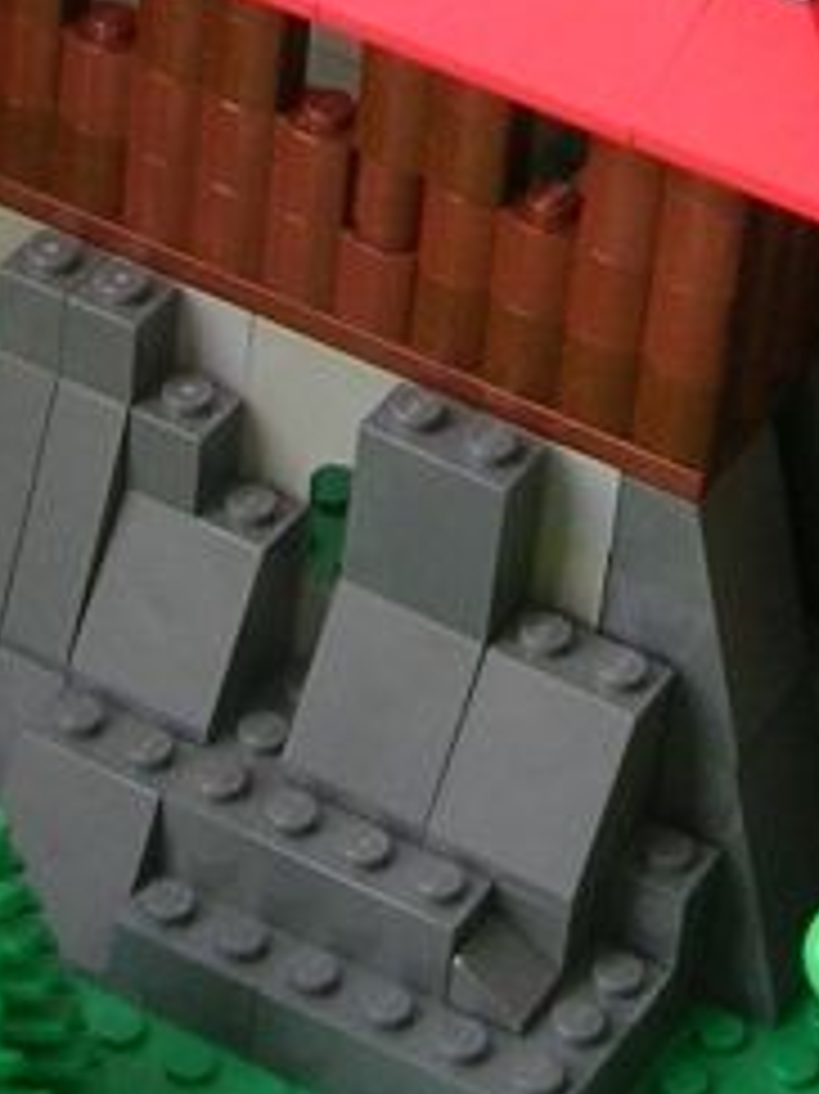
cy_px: -698
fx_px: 5052
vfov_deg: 11.7
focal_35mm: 160
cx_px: 850
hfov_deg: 9.2
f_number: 2.8
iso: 50
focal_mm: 5.8
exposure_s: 1/83.5
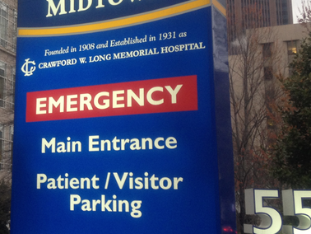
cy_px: 77
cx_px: 30
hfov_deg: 25.5
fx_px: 665
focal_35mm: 74
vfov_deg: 19.9
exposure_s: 1/30
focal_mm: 4.28
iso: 64
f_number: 2.4
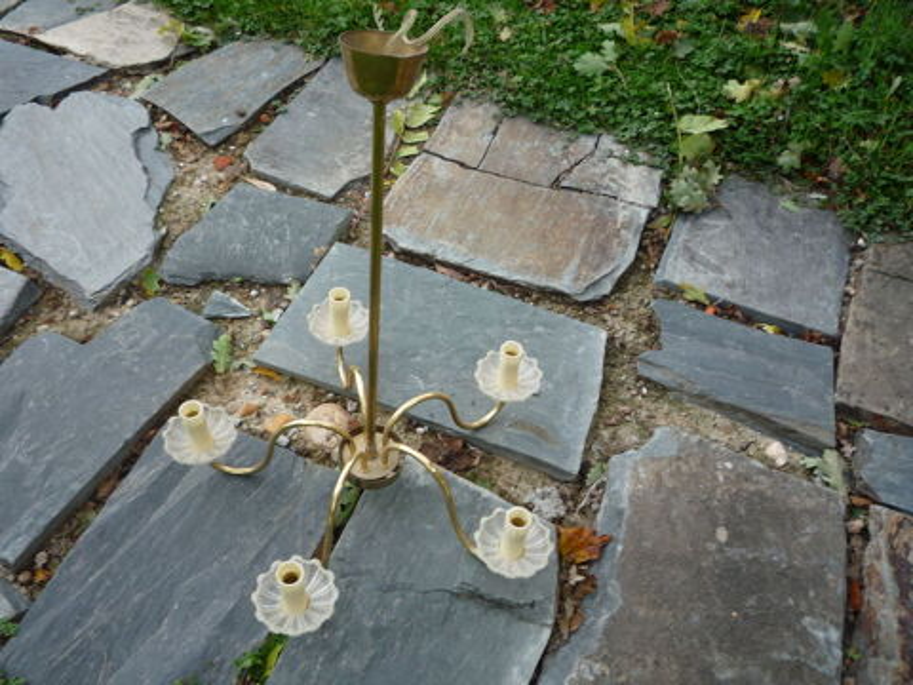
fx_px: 791
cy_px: 342
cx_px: 456
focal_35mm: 30
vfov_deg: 46.8
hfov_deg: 60.0
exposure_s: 1/30
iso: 100
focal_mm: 5.2
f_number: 3.3
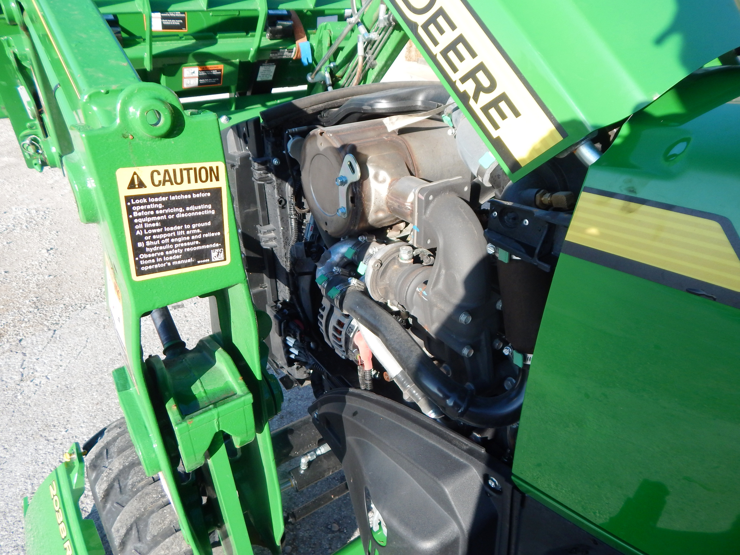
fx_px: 470
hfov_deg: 76.4
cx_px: 370
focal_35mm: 22
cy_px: 278
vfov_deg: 61.1
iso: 125
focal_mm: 4
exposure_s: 1/640
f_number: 3
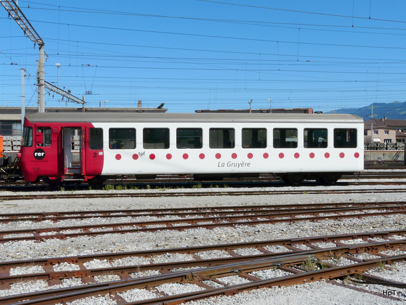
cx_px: 203
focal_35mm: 43
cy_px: 152
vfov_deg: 33.6
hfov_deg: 43.9
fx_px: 504
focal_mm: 7
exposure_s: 1/500
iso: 100
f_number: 7.1
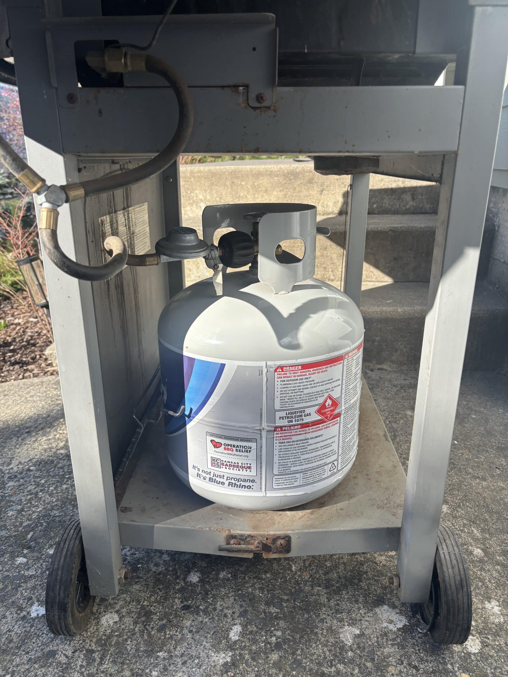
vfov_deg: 67.3
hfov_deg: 53.1
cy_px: 338
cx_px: 254
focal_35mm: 26
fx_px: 509
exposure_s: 1/1248
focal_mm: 5.96
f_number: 1.6
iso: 50
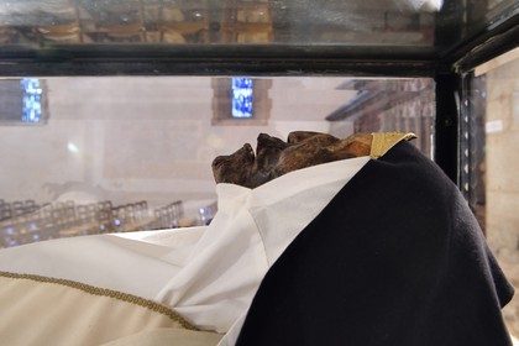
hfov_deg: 65.5
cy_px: 173
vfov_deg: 46.4
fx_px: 404
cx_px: 260
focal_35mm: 28
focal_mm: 28
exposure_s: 1/5
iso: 1600
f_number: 10
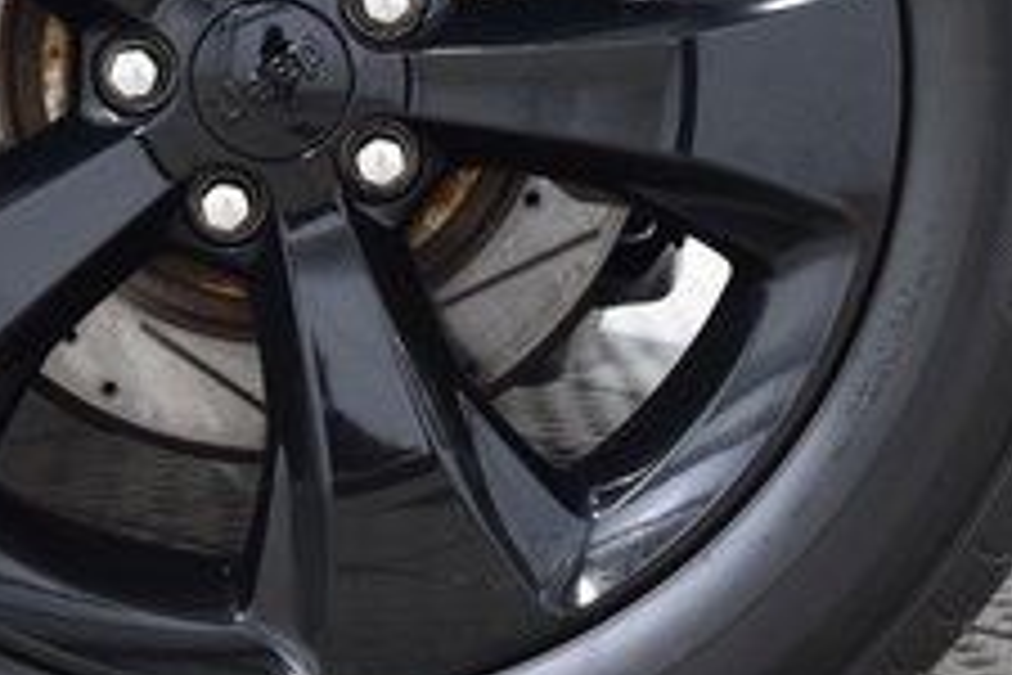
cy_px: 38
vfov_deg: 9.4
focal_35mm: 145
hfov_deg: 14.1
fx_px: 4076
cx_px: 265
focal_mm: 34
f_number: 5
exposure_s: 1/15
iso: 1600
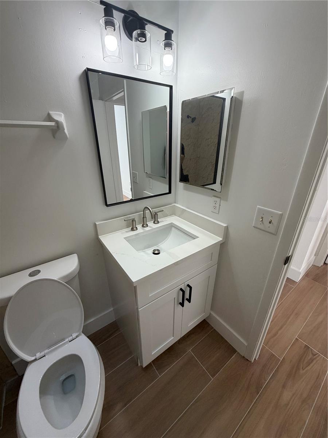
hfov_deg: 85.7
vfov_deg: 102.1
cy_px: 219
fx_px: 177
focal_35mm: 14
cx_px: 164
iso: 200
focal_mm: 2.22
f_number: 2.2
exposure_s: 1/121
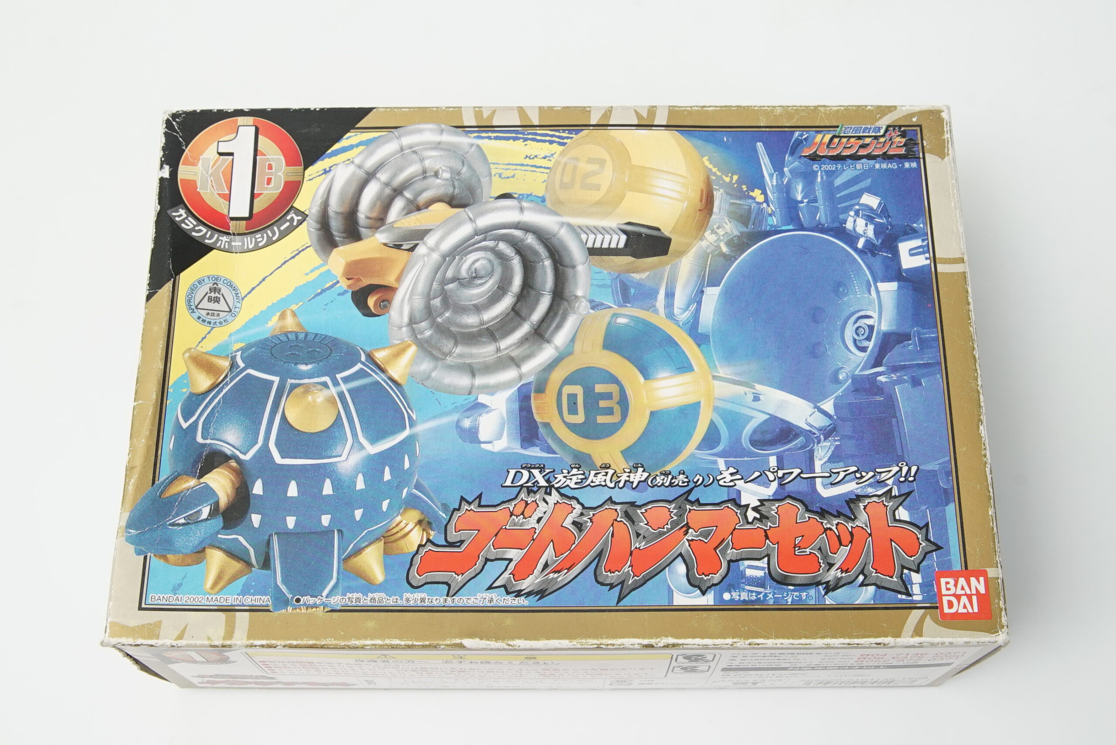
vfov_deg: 31.9
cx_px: 558
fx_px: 1302
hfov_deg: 46.4
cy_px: 372
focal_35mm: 42
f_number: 10
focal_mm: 28
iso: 1000
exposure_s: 1/20
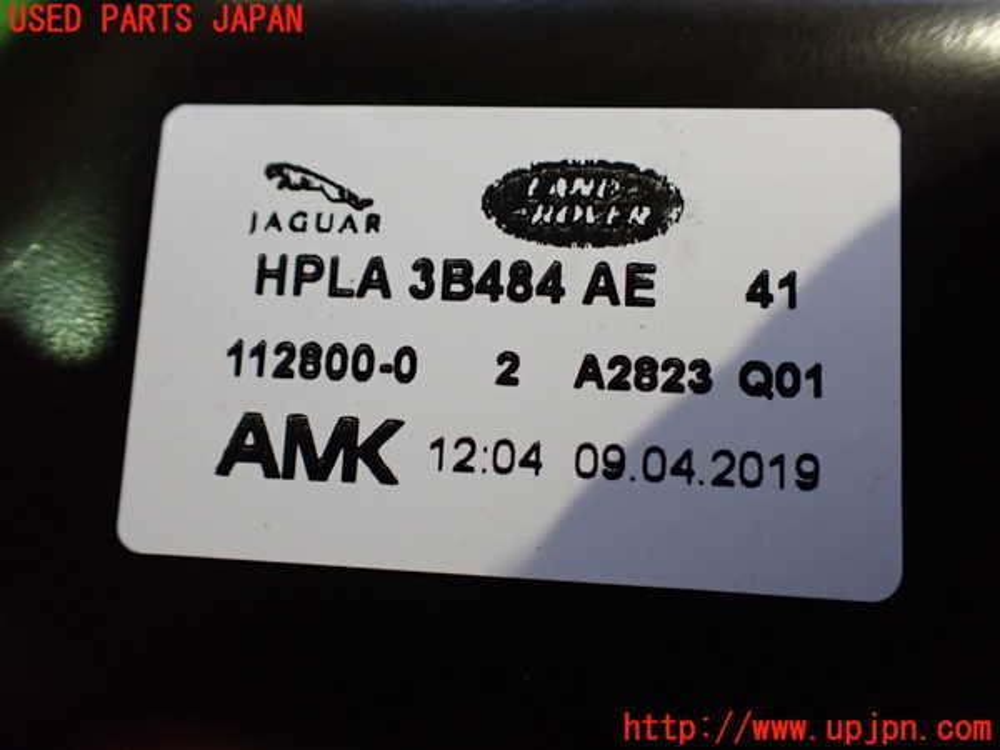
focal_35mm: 30
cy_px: 375
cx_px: 500
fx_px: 867
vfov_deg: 46.8
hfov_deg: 60.0
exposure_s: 1/60
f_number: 2.3
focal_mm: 5.4
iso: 800
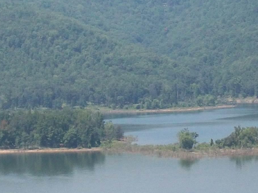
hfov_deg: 7.6
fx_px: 1931
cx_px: 222
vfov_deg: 5.7
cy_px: 183
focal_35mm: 259
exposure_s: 1/500
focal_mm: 13.7
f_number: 4.6
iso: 80
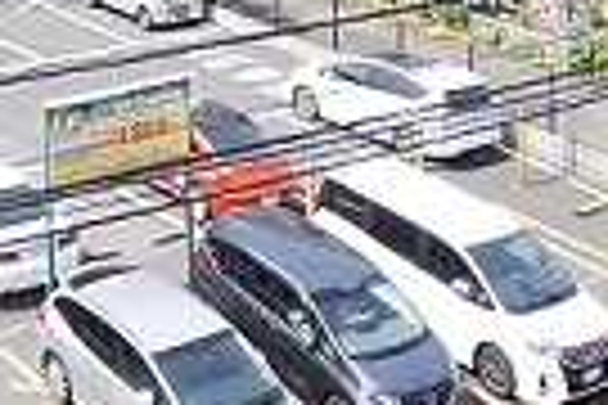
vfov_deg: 13.6
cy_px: -320
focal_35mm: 90
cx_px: 99
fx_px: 1520
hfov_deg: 22.2
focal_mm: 16
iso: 100
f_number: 7.1
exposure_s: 1/100
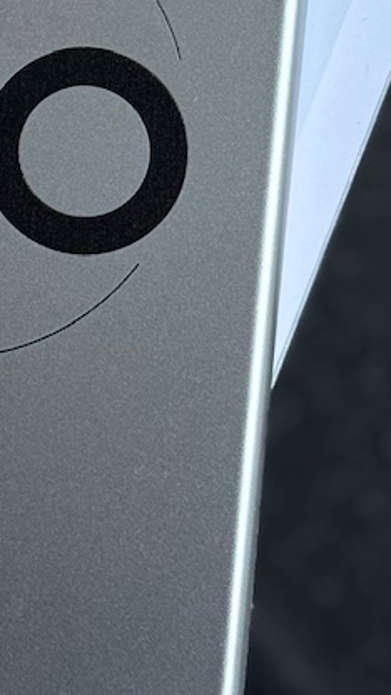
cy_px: -27
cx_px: -72
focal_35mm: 161
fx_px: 2967
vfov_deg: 13.2
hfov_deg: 7.5
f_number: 1.78
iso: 100
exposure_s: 1/1795
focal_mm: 6.76
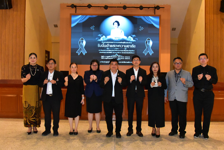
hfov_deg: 58.7
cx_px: 112
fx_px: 199
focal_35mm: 32
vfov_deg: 41.2
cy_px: 75
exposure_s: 1/100
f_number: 6.3
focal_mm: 32
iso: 8000
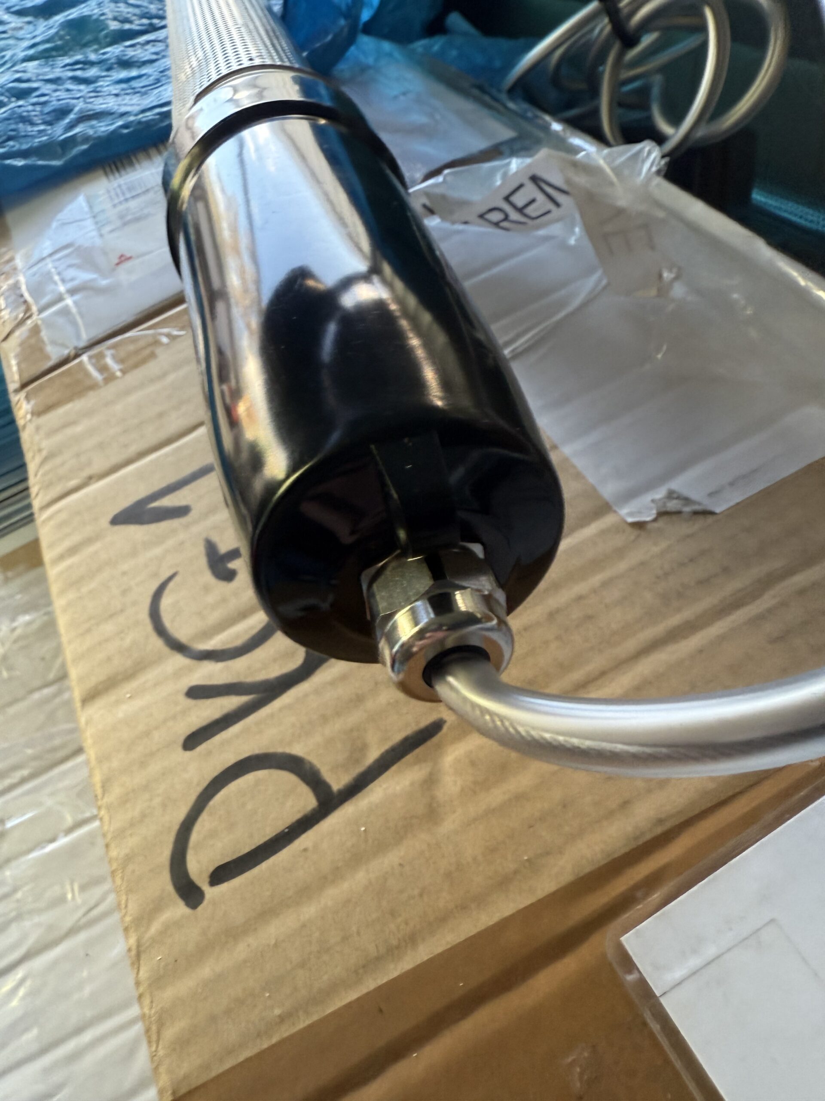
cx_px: 412
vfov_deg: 71.6
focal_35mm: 24
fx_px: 763
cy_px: 550
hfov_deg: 56.8
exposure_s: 1/99
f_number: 2.2
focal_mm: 2.22
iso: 200
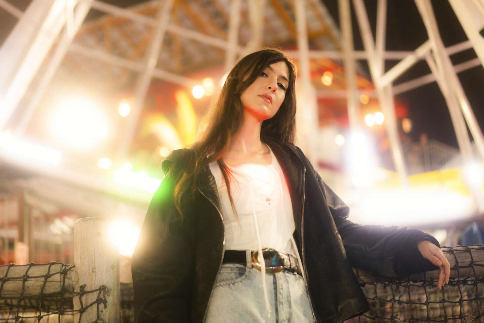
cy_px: 162
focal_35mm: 55
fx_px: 739
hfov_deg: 36.2
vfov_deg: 24.6
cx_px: 242
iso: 1000
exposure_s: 1/50
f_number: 1.8
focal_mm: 55
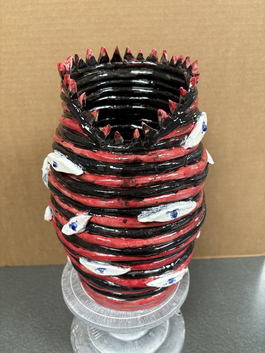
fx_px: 265
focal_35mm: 26
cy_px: 176
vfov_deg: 67.3
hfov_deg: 53.1
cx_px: 132
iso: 200
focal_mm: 5.96
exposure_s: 1/60
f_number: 1.6
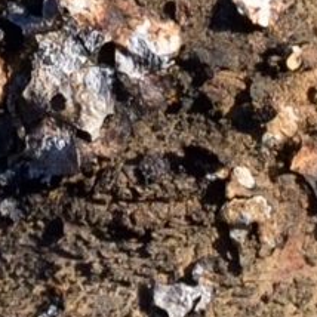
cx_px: -929
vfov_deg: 0.3
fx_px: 59346
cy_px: -173
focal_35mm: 5728
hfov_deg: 0.3
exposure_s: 1/1600
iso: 2000
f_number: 5.6
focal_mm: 600
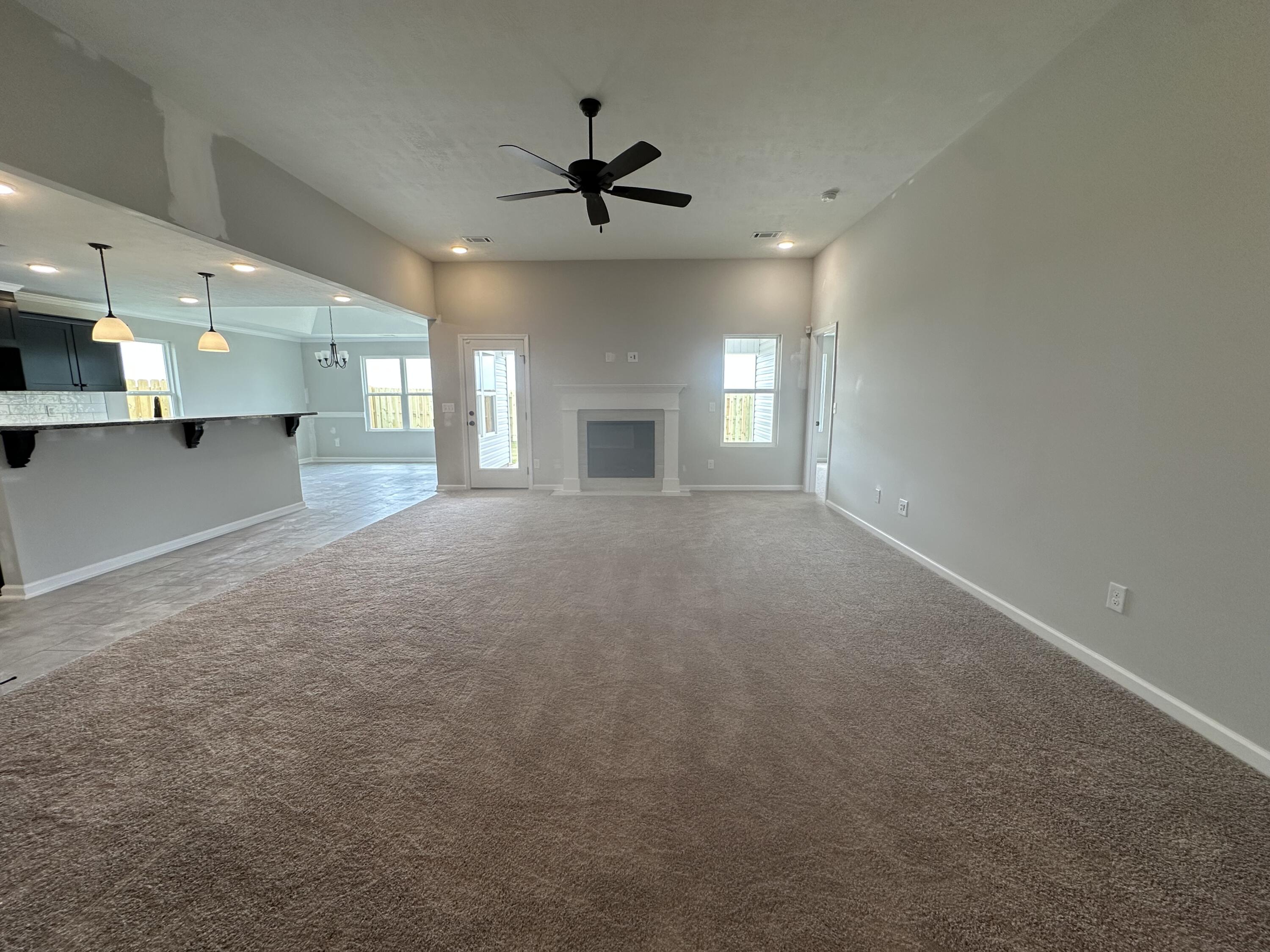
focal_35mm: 14
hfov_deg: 102.1
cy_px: 476
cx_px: 635
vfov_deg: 85.7
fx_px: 514
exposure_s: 1/120
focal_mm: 2.22
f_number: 2.2
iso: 100
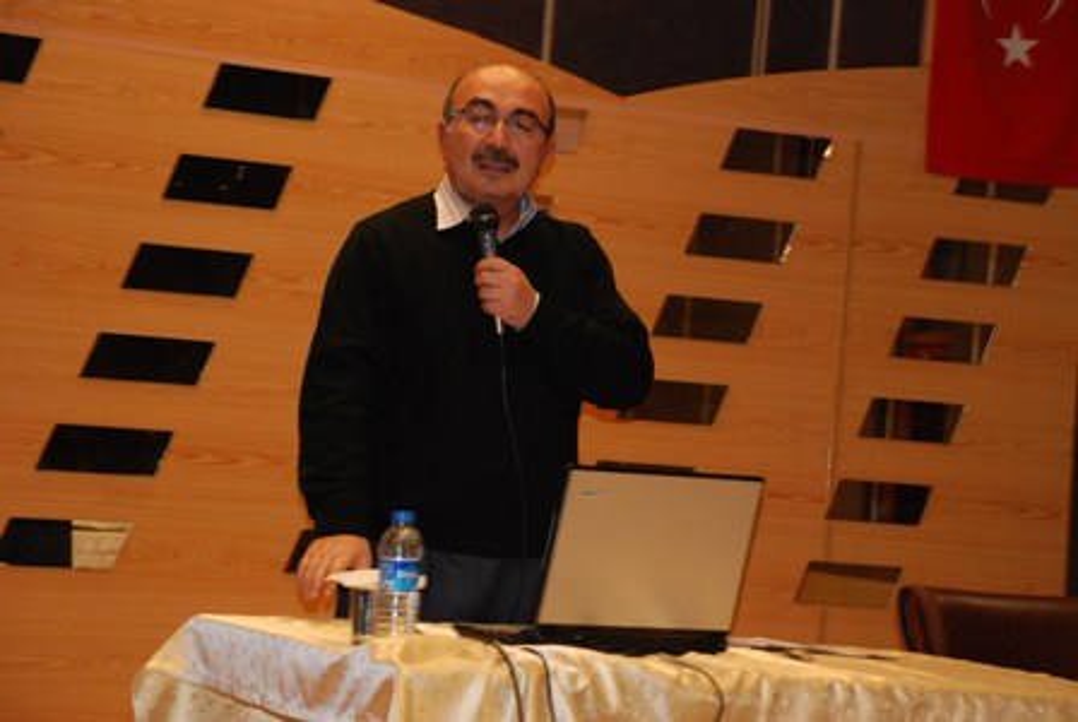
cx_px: 539
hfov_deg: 19.4
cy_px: 361
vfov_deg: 13.1
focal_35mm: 105
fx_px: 3148
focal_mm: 70
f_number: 5.6
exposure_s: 1/30
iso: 1000
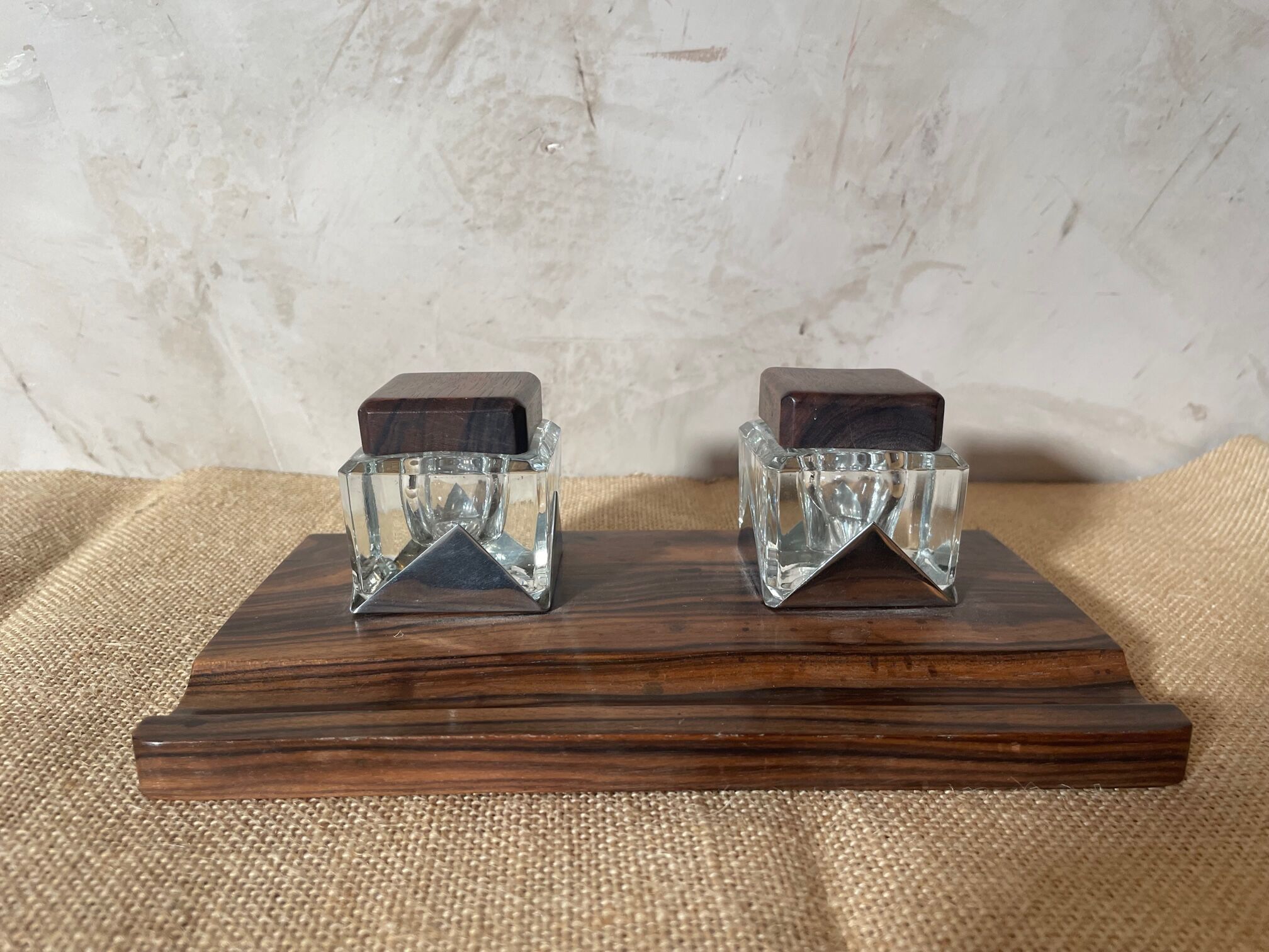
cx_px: 634
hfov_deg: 67.3
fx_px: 953
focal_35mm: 26
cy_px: 476
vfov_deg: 53.1
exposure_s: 1/100
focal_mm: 4.2
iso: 100
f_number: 1.6
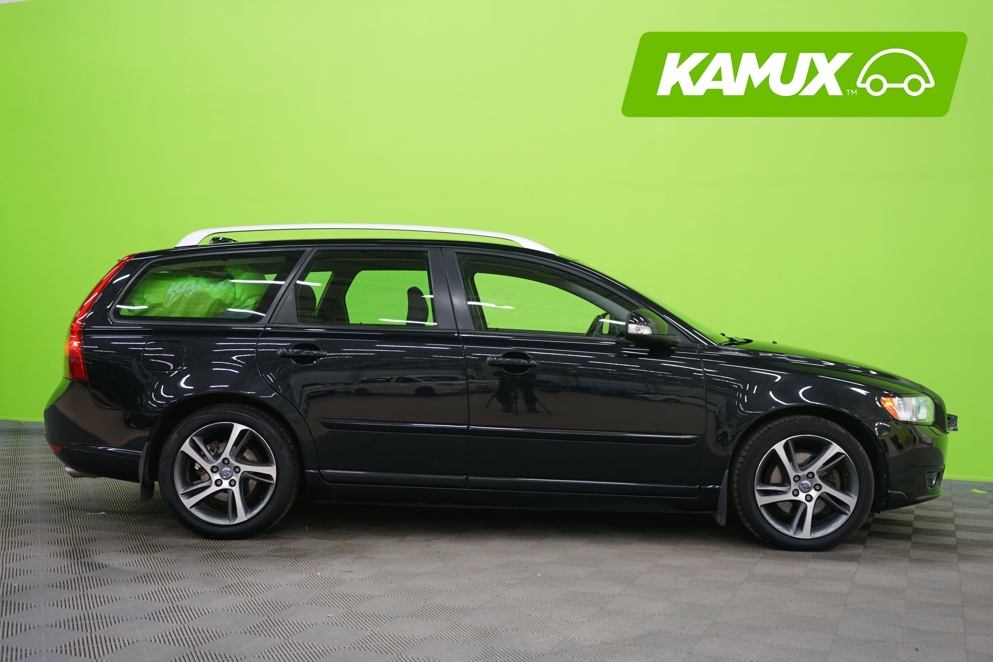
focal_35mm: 38
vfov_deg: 35.1
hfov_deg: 50.7
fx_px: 1048
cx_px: 496
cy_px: 331
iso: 400
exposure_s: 1/8
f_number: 4
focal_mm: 38
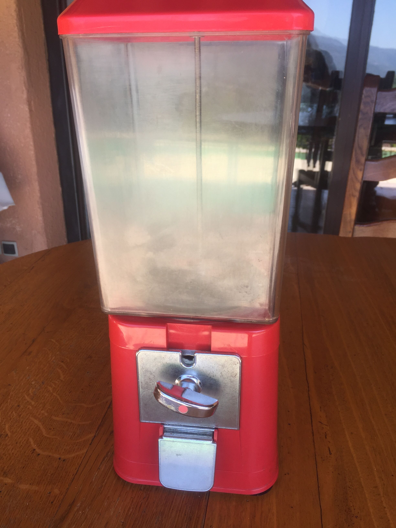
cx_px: 198
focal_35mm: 29
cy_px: 264
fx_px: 442
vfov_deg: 61.7
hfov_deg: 48.2
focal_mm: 4.15
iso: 32
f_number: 2.2
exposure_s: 1/249
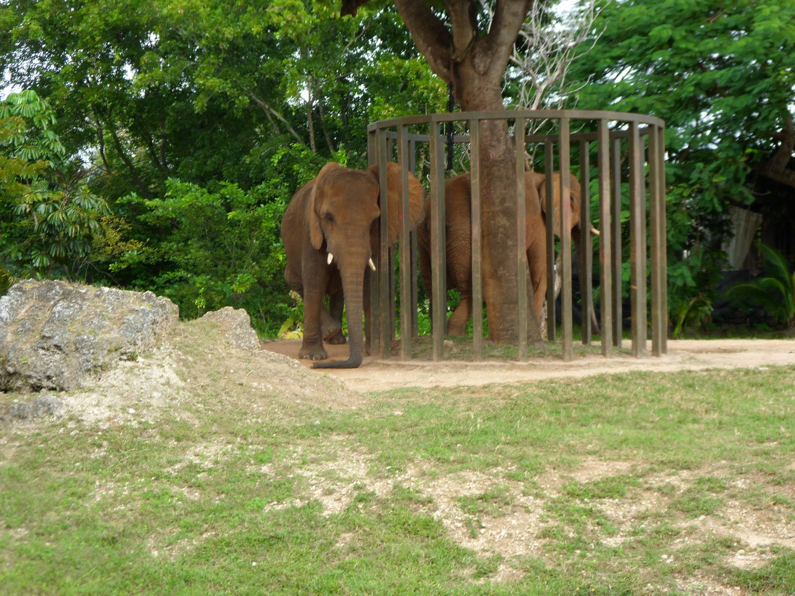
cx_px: 398
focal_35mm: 68
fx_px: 1562
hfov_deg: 28.6
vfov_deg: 21.6
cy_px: 298
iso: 80
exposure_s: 1/125
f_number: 4.7
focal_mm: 10.6
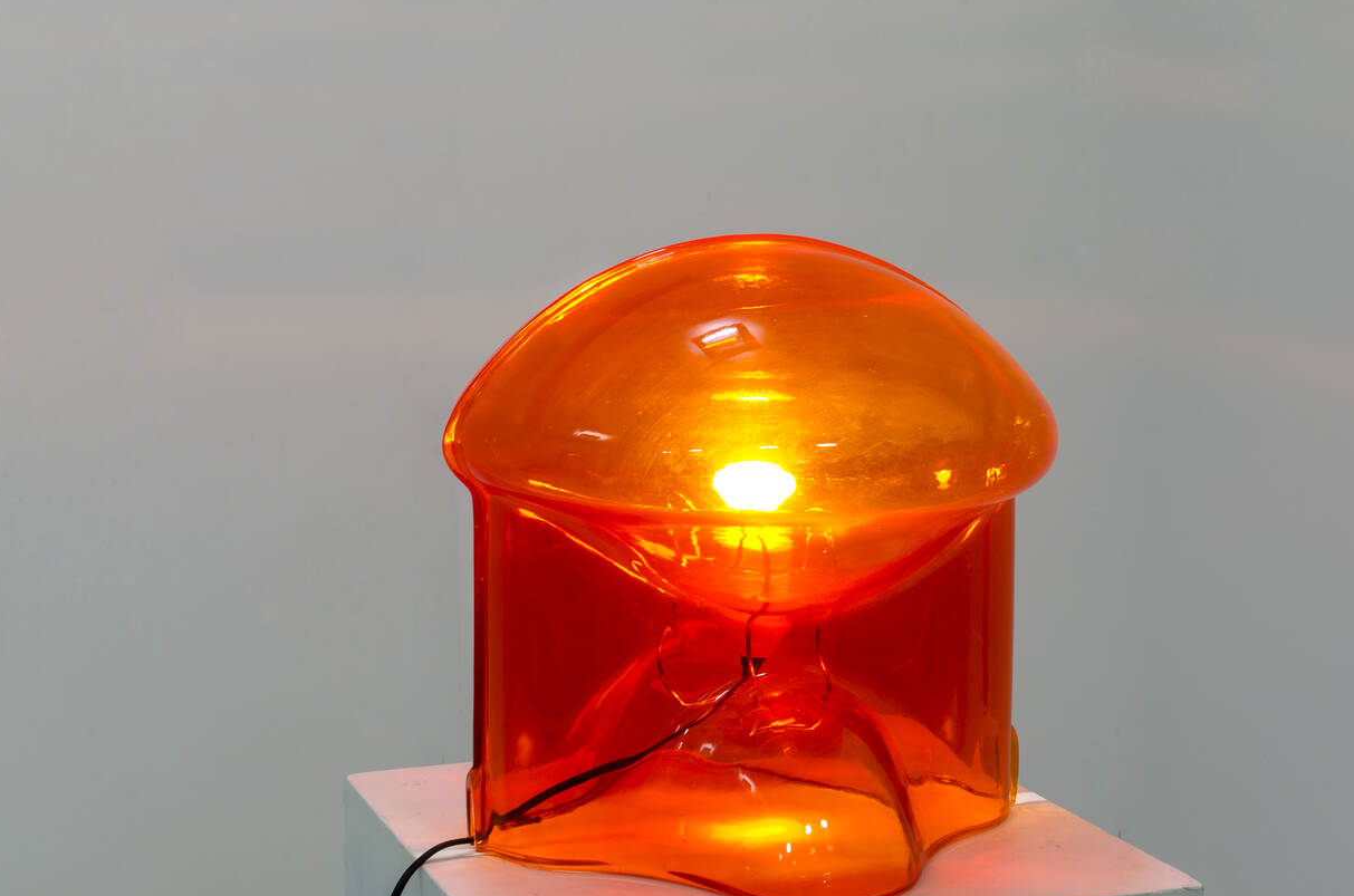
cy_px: 513
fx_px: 2273
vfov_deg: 22.3
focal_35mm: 61
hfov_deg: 33.1
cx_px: 756
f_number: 13
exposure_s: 1
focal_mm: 35
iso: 100
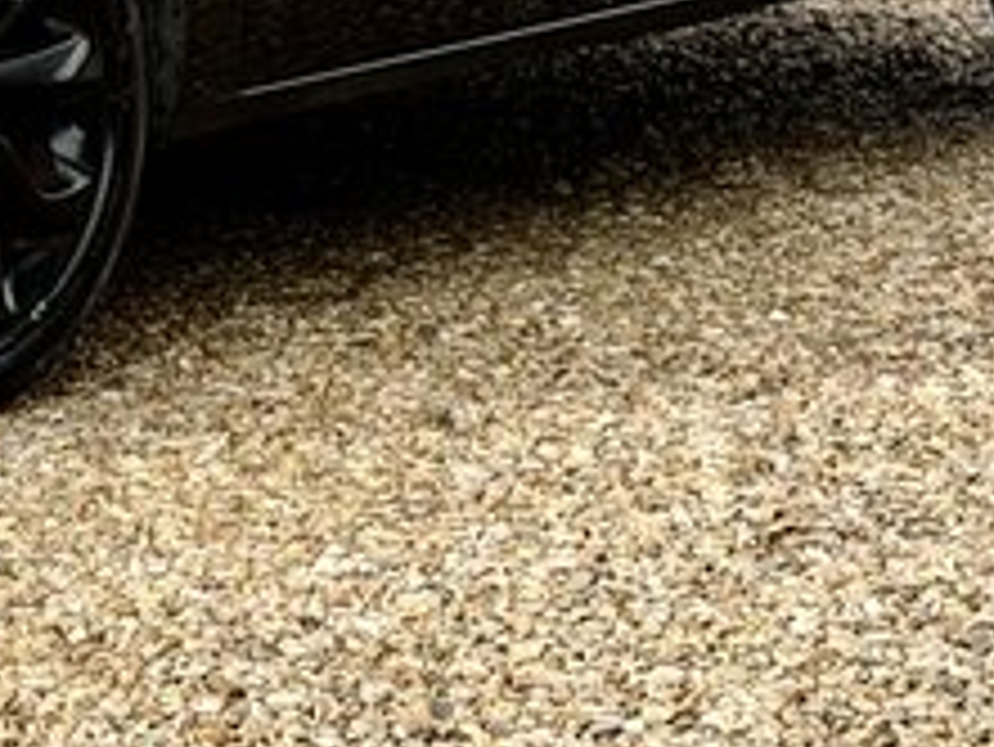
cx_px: 0
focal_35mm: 174
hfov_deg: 11.2
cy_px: -50
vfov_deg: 8.5
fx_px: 4999
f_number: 1.78
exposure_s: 1/865
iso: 64
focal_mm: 6.76
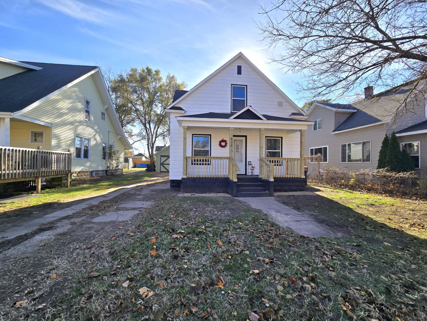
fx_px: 160
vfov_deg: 89.9
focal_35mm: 13
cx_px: 214
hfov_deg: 106.2
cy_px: 160
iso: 50
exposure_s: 1/1429
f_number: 2.2
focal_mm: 2.2
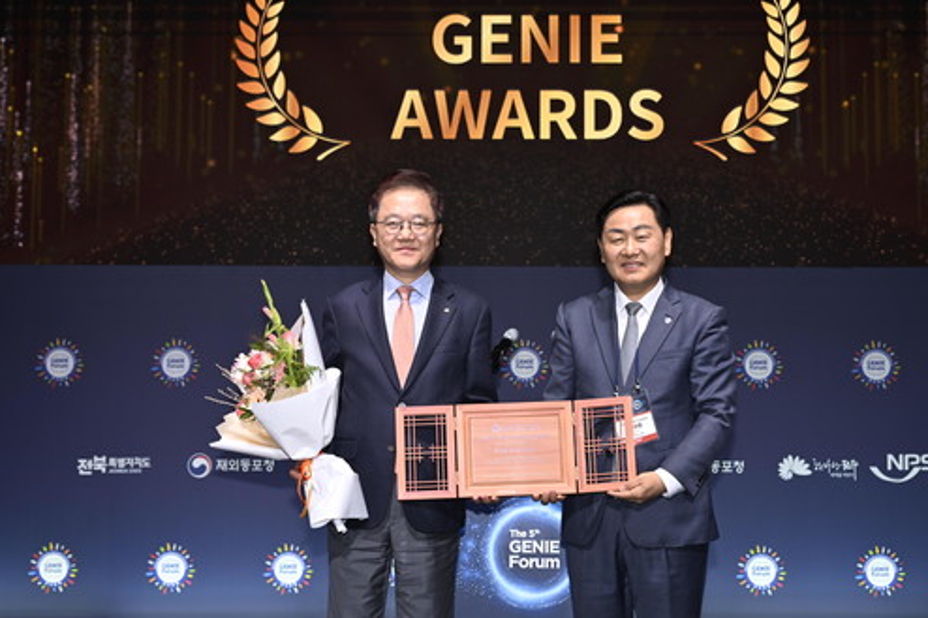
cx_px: 530
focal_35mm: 68
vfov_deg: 20.0
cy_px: 250
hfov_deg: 29.6
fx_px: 1752
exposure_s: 1/180
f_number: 5.6
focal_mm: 56
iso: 800
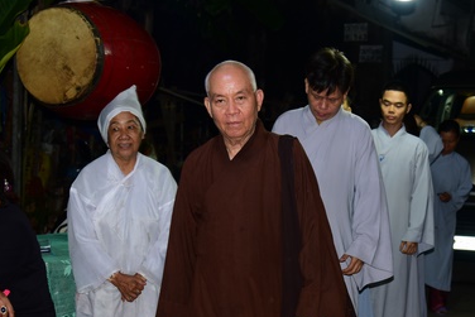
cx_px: 325
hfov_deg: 26.5
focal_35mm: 76
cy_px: 244
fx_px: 1003
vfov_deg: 17.8
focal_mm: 44
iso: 320
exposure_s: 1/60
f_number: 4
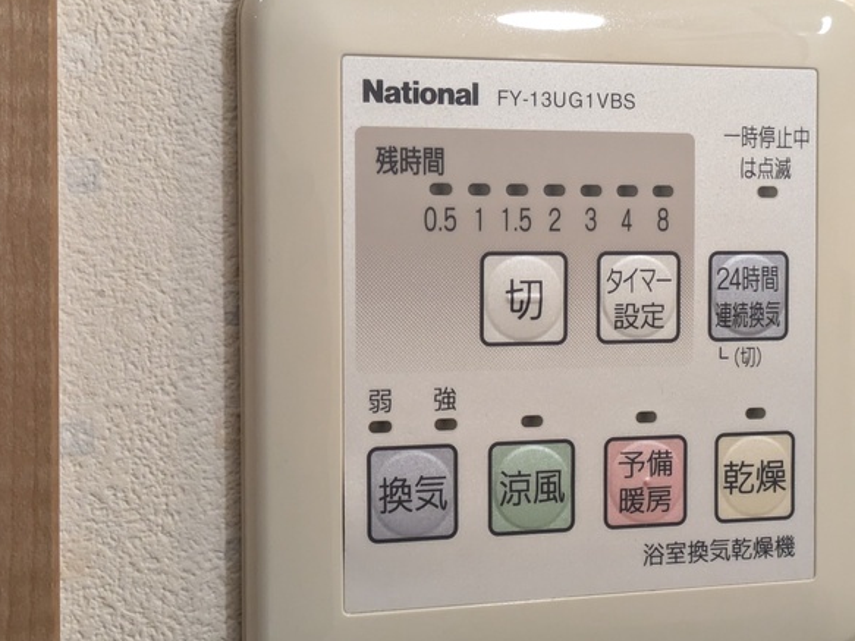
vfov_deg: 17.6
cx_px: 562
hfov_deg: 23.2
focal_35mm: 84
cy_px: 304
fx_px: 2074
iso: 195
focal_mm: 5.43
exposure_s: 1/120
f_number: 1.89
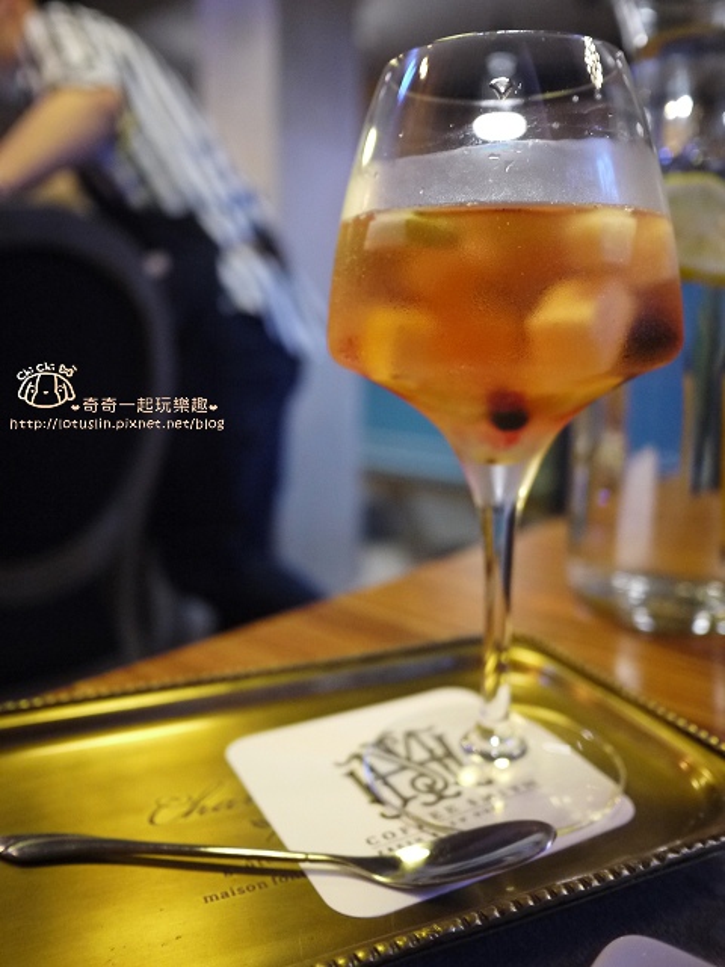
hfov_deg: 49.7
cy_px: 484
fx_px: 782
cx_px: 362
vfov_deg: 63.4
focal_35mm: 28
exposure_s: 1/20
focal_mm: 14
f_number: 2.5
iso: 800
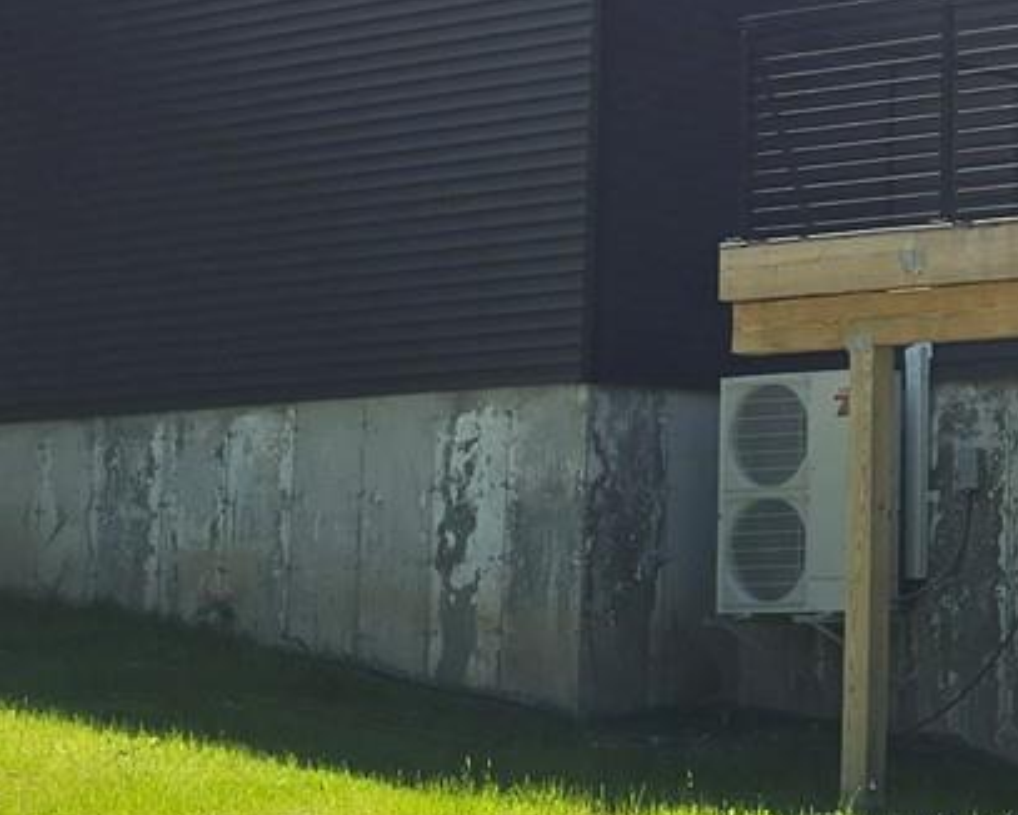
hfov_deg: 16.1
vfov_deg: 13.6
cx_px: 1318
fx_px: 3406
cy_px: 150
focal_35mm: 113
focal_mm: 6.3
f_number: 1.7
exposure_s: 1/633
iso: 12
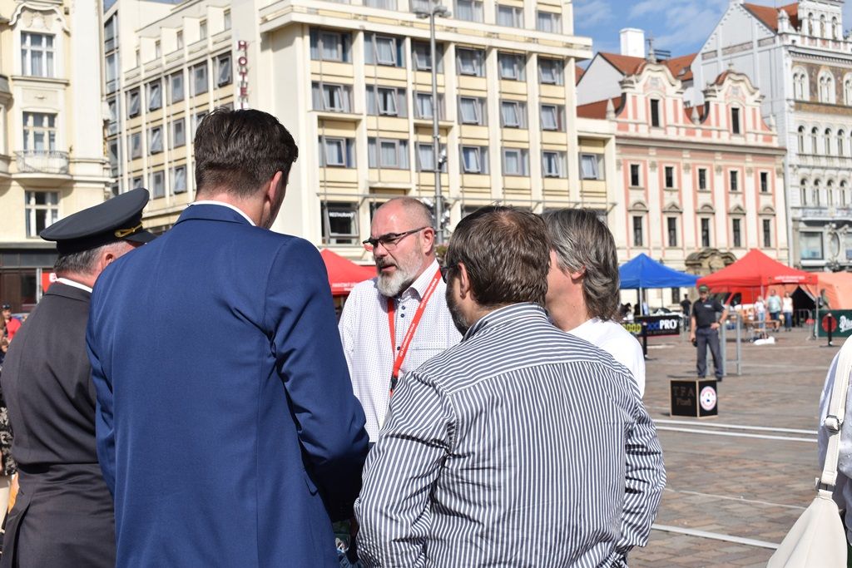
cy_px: 284
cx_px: 426
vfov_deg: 25.8
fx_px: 1243
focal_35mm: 52
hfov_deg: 37.8
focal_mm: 35
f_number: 8
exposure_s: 1/500
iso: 100
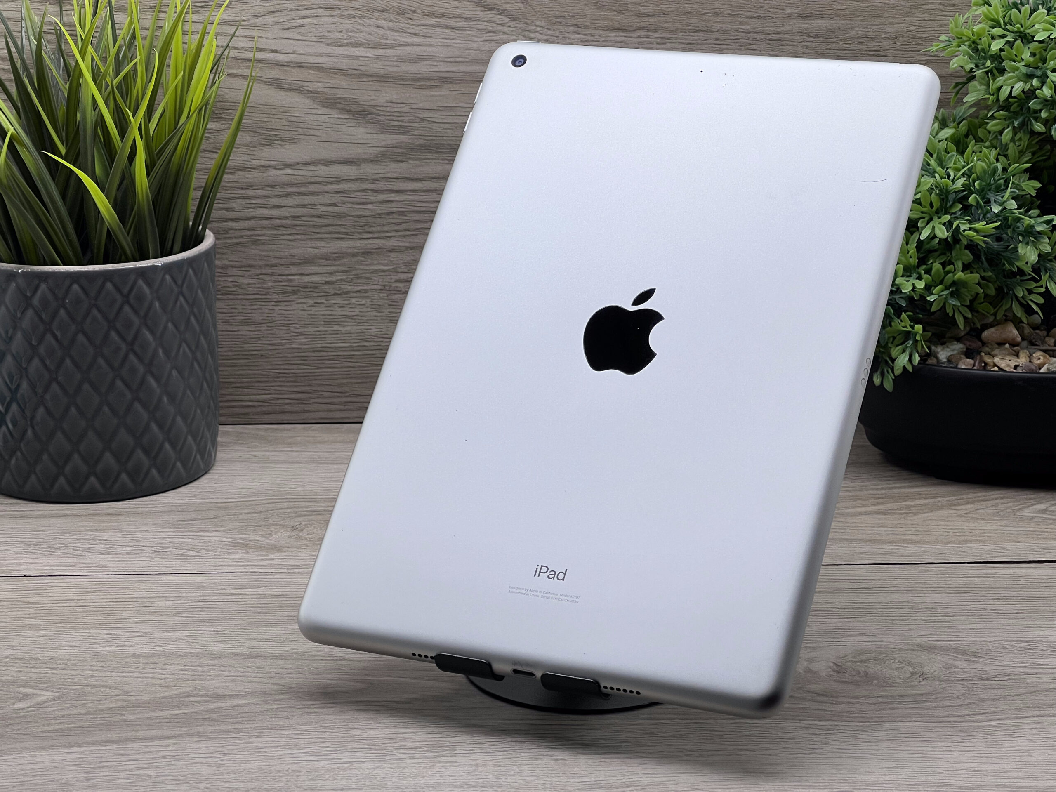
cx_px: 528
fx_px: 2349
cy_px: 396
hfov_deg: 25.3
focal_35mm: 77
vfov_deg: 19.1
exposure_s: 1/120
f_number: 2.8
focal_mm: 9
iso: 32
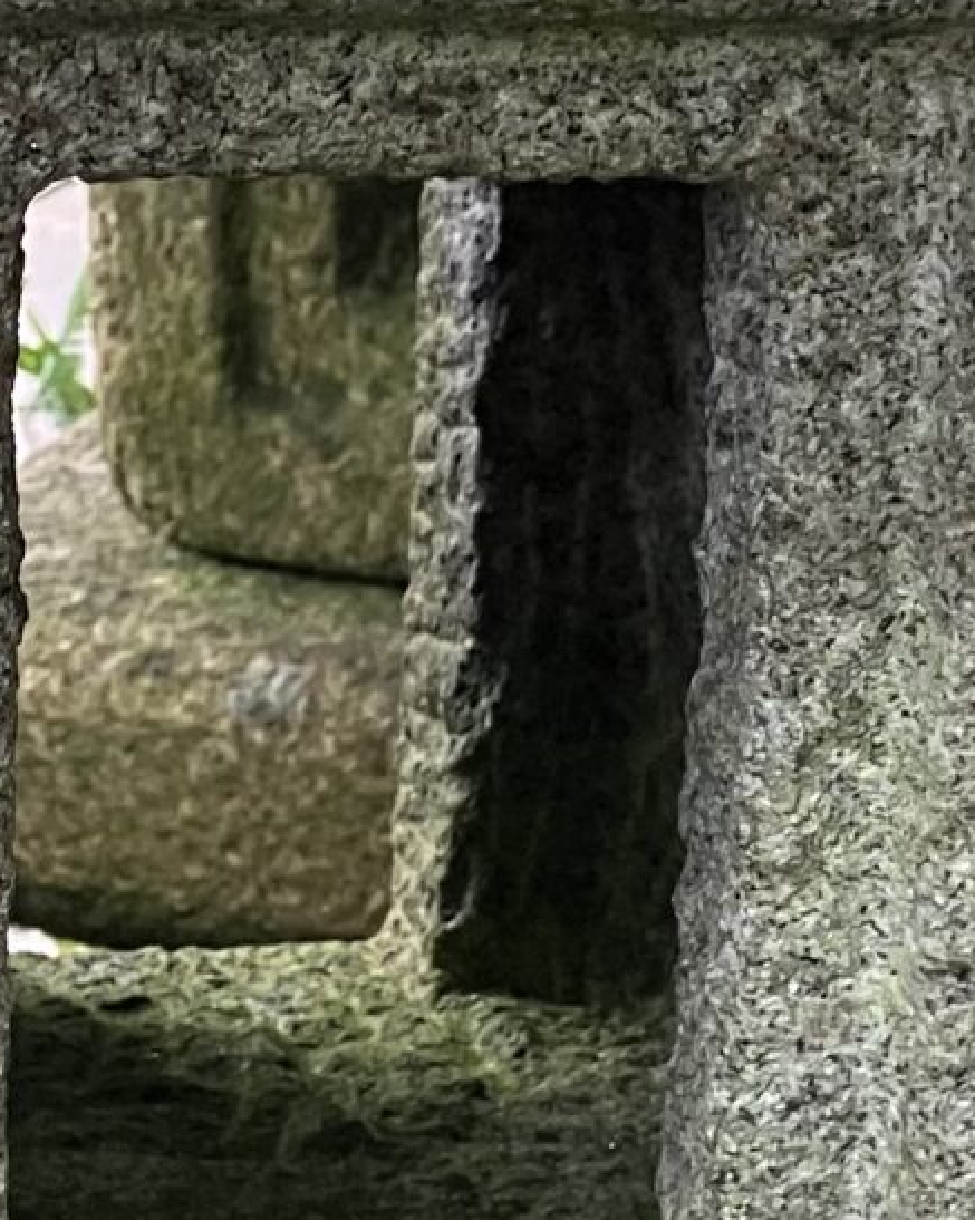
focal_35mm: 128
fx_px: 4621
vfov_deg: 15.0
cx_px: 181
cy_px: 651
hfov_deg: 12.0
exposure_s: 1/62
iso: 80
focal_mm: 3.99
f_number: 1.8
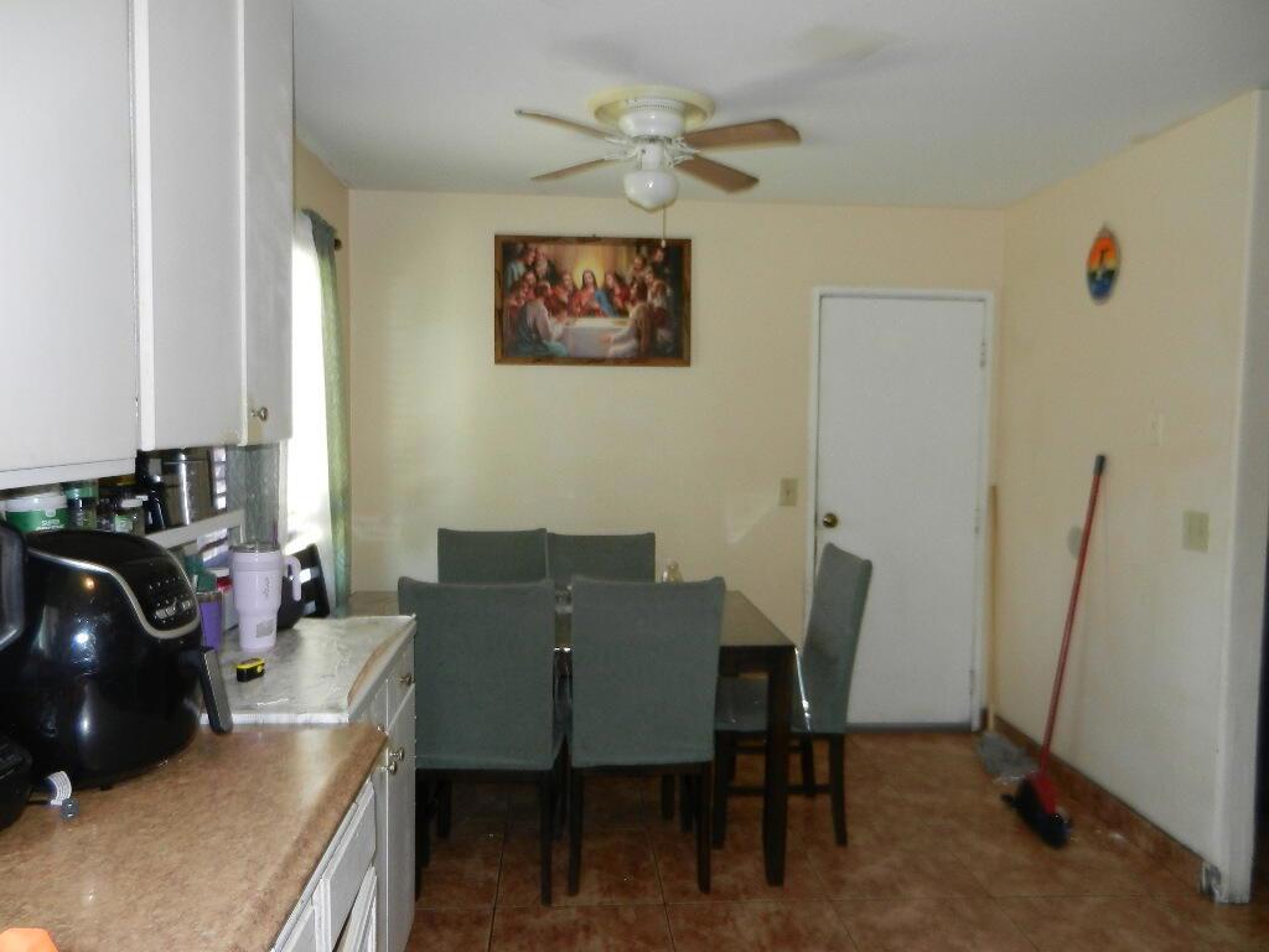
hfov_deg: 69.4
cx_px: 634
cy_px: 476
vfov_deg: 54.9
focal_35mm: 25
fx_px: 916
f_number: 3.5
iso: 200
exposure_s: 1/30
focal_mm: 4.5
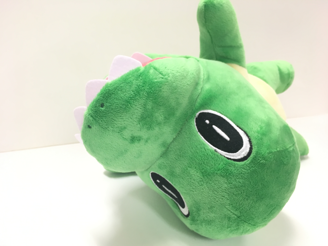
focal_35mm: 29
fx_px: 275
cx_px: 164
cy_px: 123
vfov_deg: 48.2
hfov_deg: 61.7
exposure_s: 1/30
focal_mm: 4.15
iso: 50
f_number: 2.2
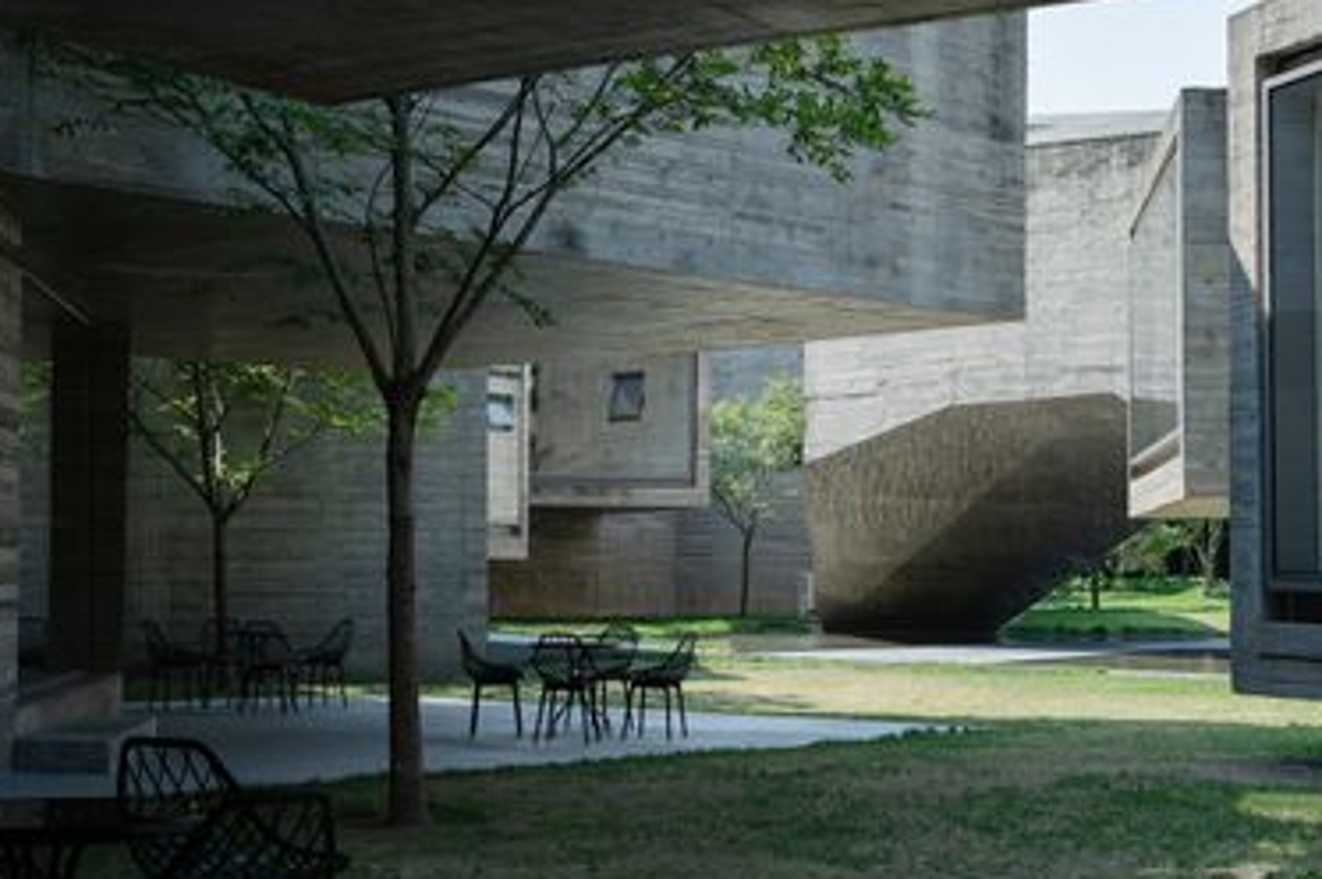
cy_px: 424
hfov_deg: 33.9
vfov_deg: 23.0
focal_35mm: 59
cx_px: 727
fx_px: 2165
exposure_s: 1/320
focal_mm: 50
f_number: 4
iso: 100
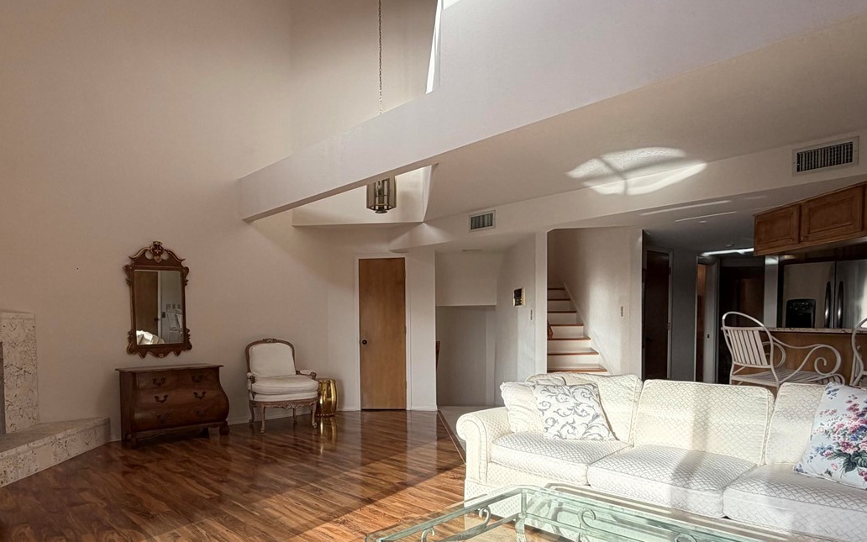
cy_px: 348
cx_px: 327
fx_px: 543
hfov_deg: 75.8
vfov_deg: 52.3
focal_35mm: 23
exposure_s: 1/195
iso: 64
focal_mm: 2.22
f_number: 2.2
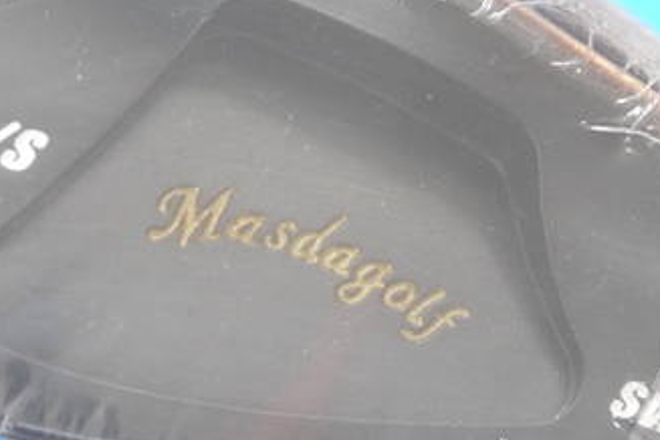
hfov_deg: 12.0
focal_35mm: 171
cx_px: 285
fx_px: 3135
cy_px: 155
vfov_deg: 8.0
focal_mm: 42
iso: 800
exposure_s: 1/40
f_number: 5.6
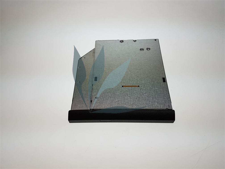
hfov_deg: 67.3
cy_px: 84
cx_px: 112
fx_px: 169
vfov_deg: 53.1
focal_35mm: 26
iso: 40
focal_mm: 4.2
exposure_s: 1/376
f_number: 1.7
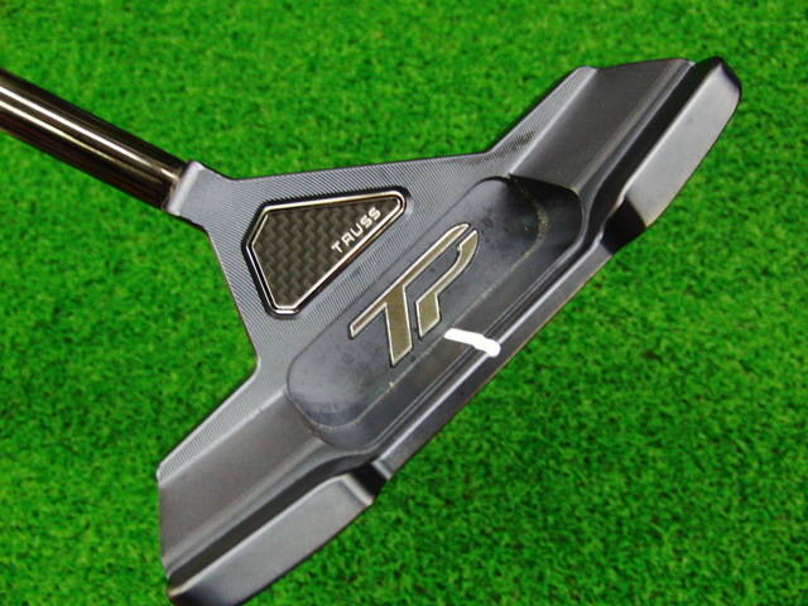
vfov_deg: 38.7
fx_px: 864
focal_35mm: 37
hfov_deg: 50.1
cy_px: 303
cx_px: 404
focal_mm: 6.42
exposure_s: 1/30
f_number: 3.6
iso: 400
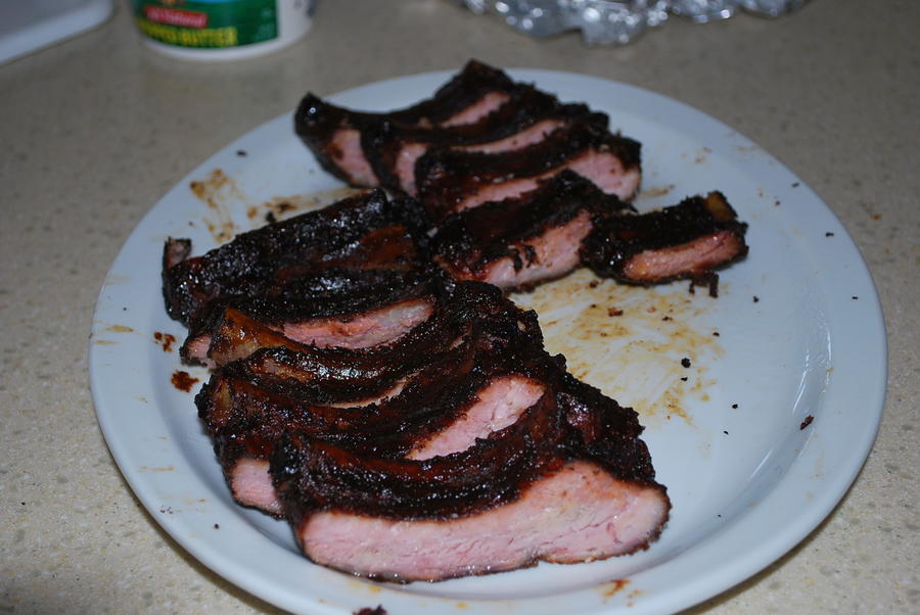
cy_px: 308
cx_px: 460
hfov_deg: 33.4
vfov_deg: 22.7
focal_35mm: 60
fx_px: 1535
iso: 200
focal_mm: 40
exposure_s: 1/60
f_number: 5.3
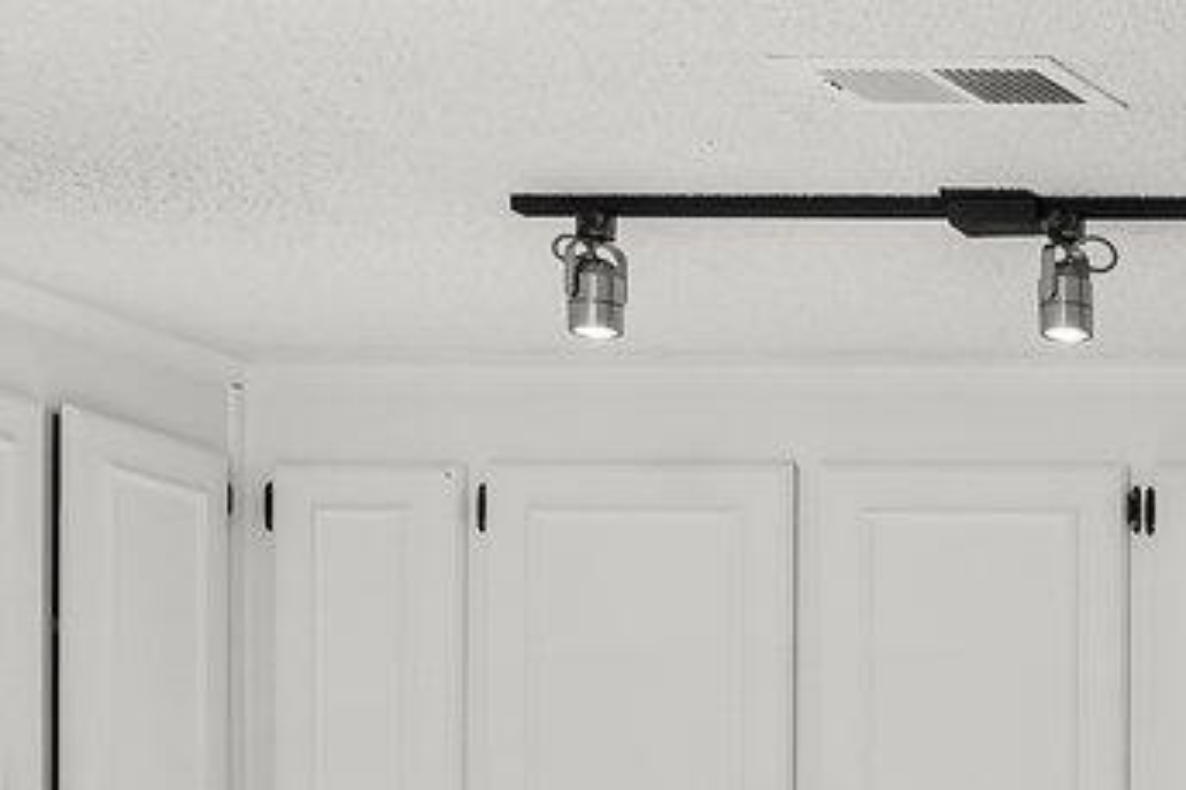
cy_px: 1223
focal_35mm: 124
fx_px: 4095
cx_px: 2813
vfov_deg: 10.6
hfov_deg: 12.8
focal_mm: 20.9
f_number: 7.1
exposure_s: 1/1.67
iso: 400
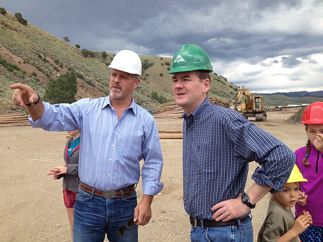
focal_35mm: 35
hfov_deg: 52.6
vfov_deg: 40.7
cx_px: 162
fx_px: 327
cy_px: 121
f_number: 2.4
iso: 50
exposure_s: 1/690
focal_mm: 4.28
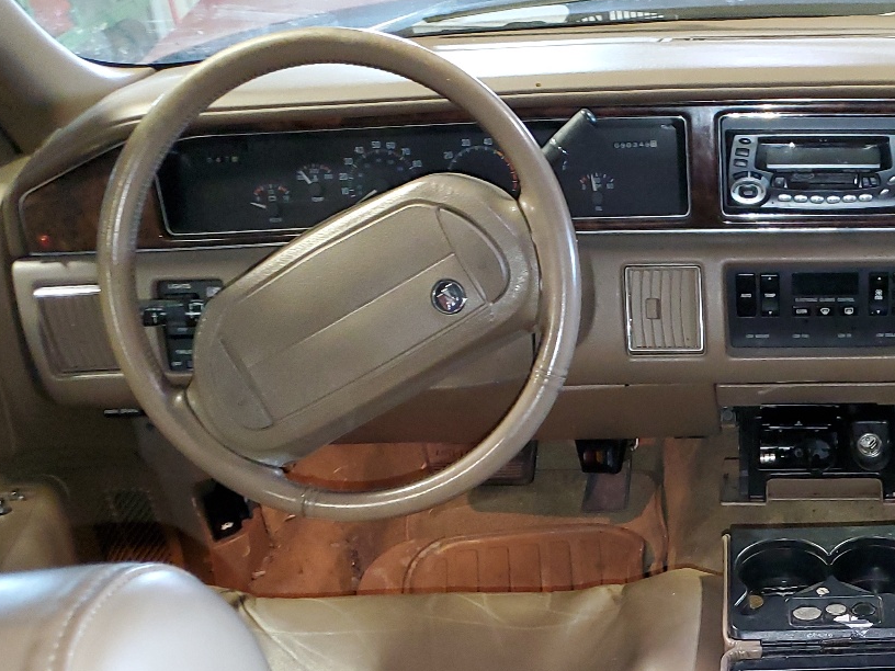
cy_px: 605
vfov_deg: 27.5
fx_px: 1319
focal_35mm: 51
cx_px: 762
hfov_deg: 35.8
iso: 283
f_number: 1.5
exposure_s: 1/15
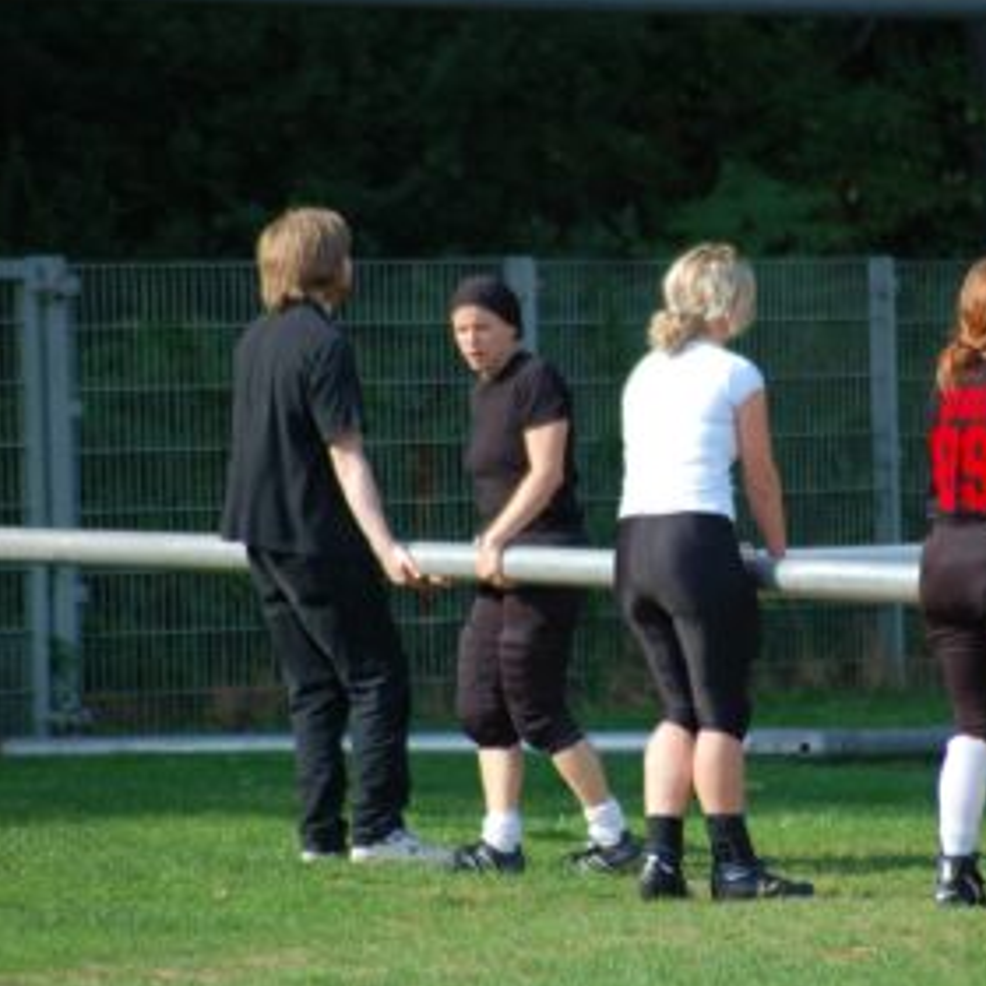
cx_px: 710
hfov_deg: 3.2
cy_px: 482
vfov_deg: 3.2
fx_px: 17885
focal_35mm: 555
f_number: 5.6
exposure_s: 1/800
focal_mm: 270
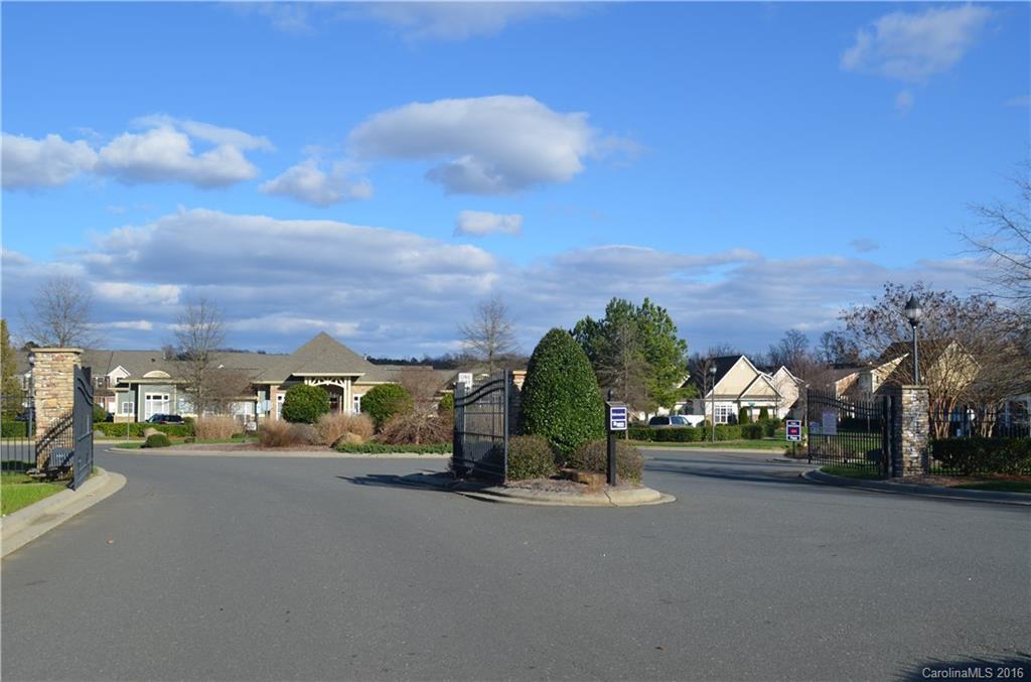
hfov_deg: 53.3
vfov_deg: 36.7
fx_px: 1028
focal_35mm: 36
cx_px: 516
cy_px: 341
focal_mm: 24
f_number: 9
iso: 100
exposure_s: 1/320
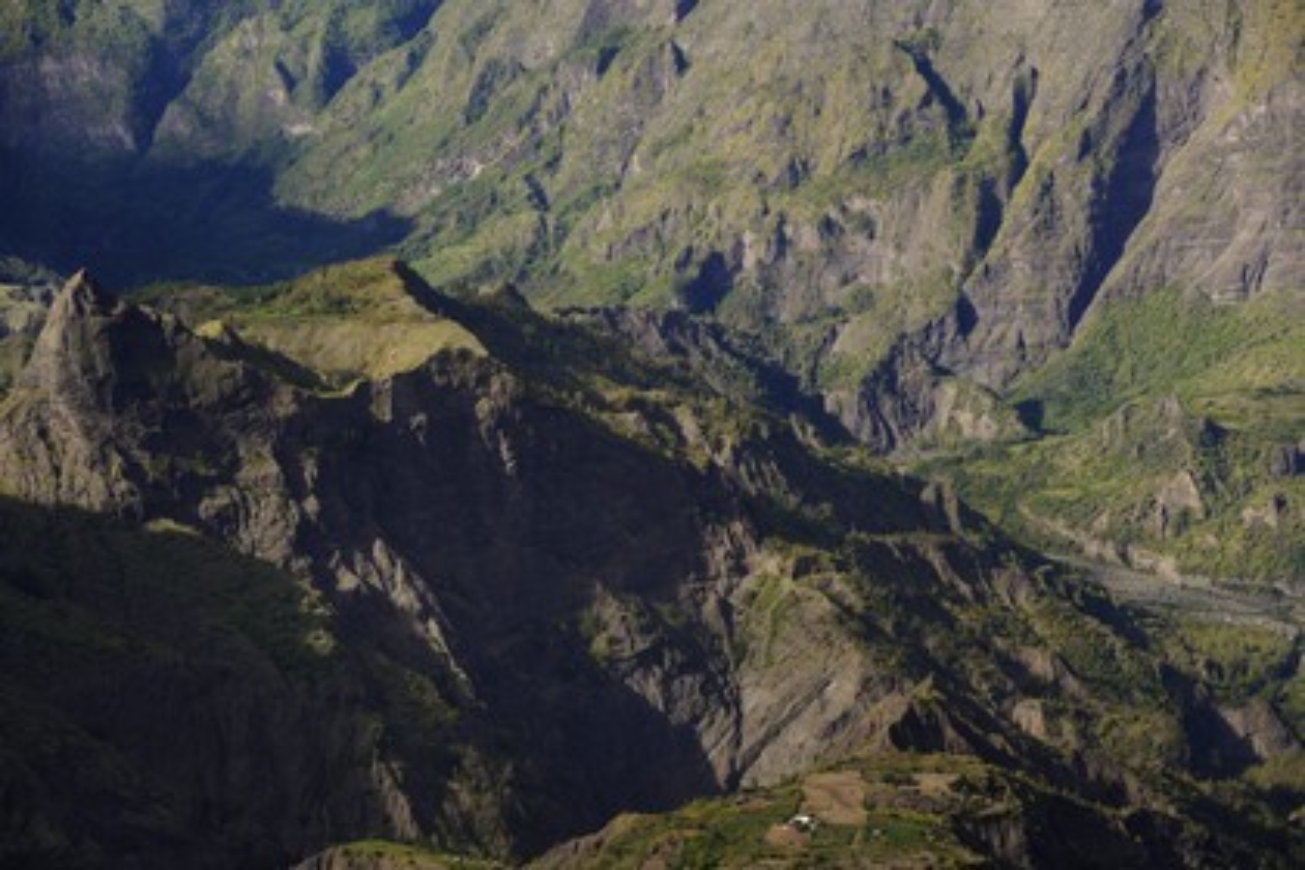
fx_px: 4205
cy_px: 435
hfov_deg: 17.6
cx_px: 652
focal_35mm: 116
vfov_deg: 11.8
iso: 800
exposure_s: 1/1250
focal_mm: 116
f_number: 5.6
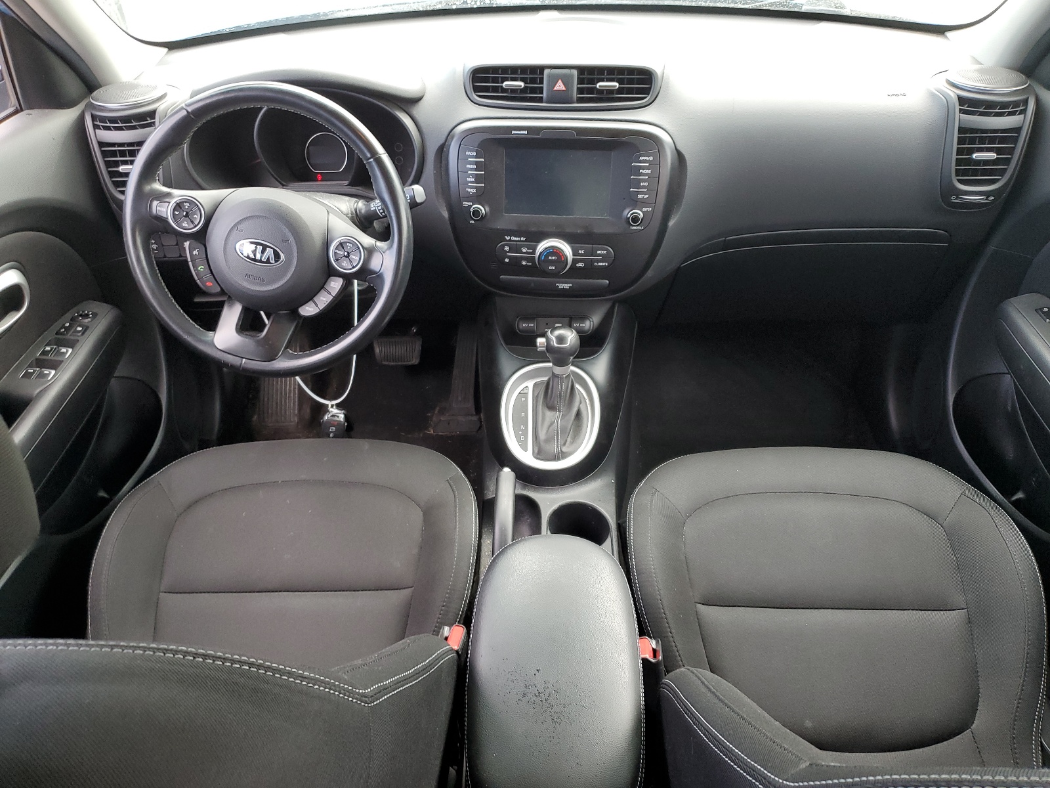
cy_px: 394
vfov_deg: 53.1
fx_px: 789
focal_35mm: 26
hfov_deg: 67.3
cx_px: 525
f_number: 1.5
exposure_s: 1/120
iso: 80
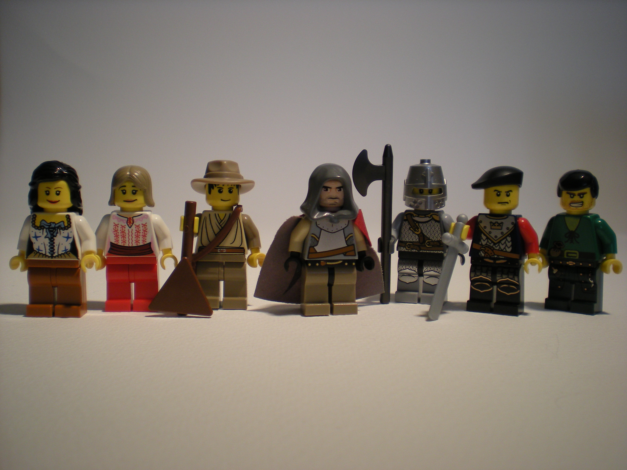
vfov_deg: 37.7
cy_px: 235
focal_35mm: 38
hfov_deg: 49.0
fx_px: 688
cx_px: 314
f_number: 3.1
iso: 93
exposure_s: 1/72
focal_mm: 6.3
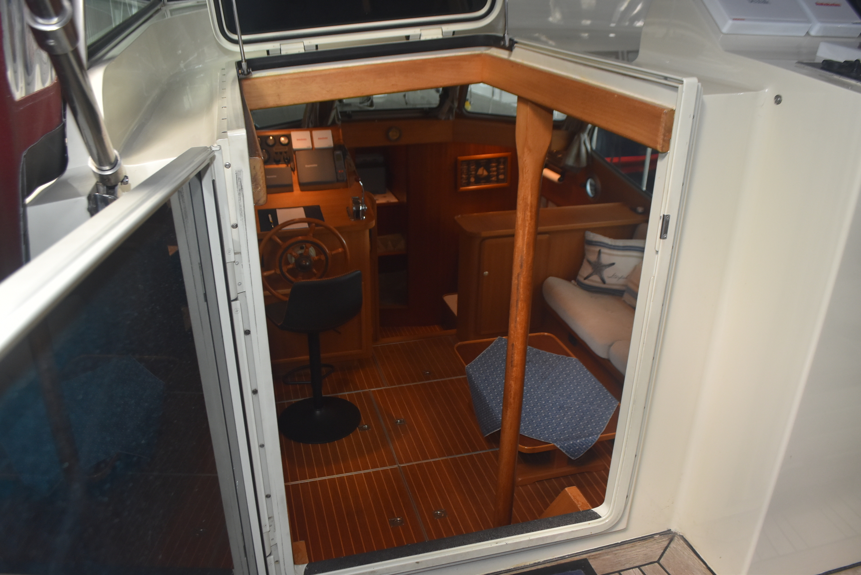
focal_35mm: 27
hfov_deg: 67.3
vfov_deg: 48.0
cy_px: 288
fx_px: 646
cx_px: 430
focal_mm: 18
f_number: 5
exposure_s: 1/100
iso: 800
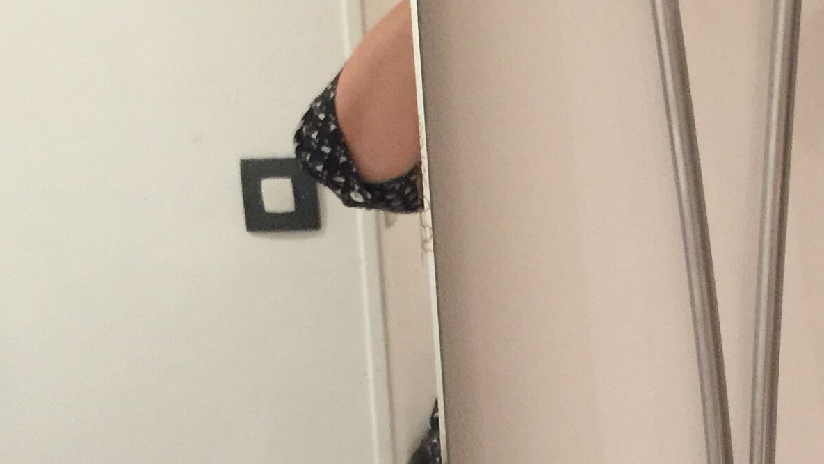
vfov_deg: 13.8
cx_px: 826
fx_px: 1901
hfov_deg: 23.4
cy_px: 431
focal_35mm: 87
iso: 125
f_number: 2.2
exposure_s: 1/10
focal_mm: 4.15
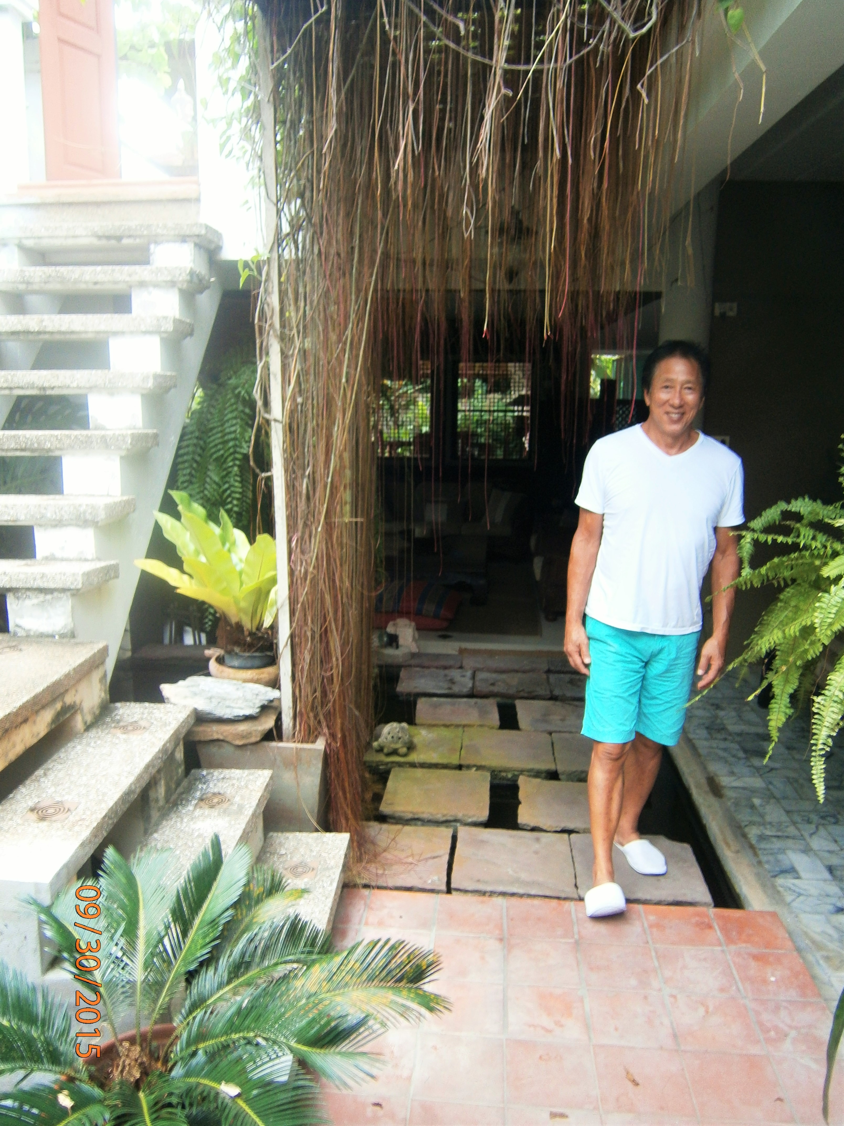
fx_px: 845
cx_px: 422
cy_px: 563
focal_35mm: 26
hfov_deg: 53.1
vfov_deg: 67.3
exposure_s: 1/6
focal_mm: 4.7
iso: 125
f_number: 2.8
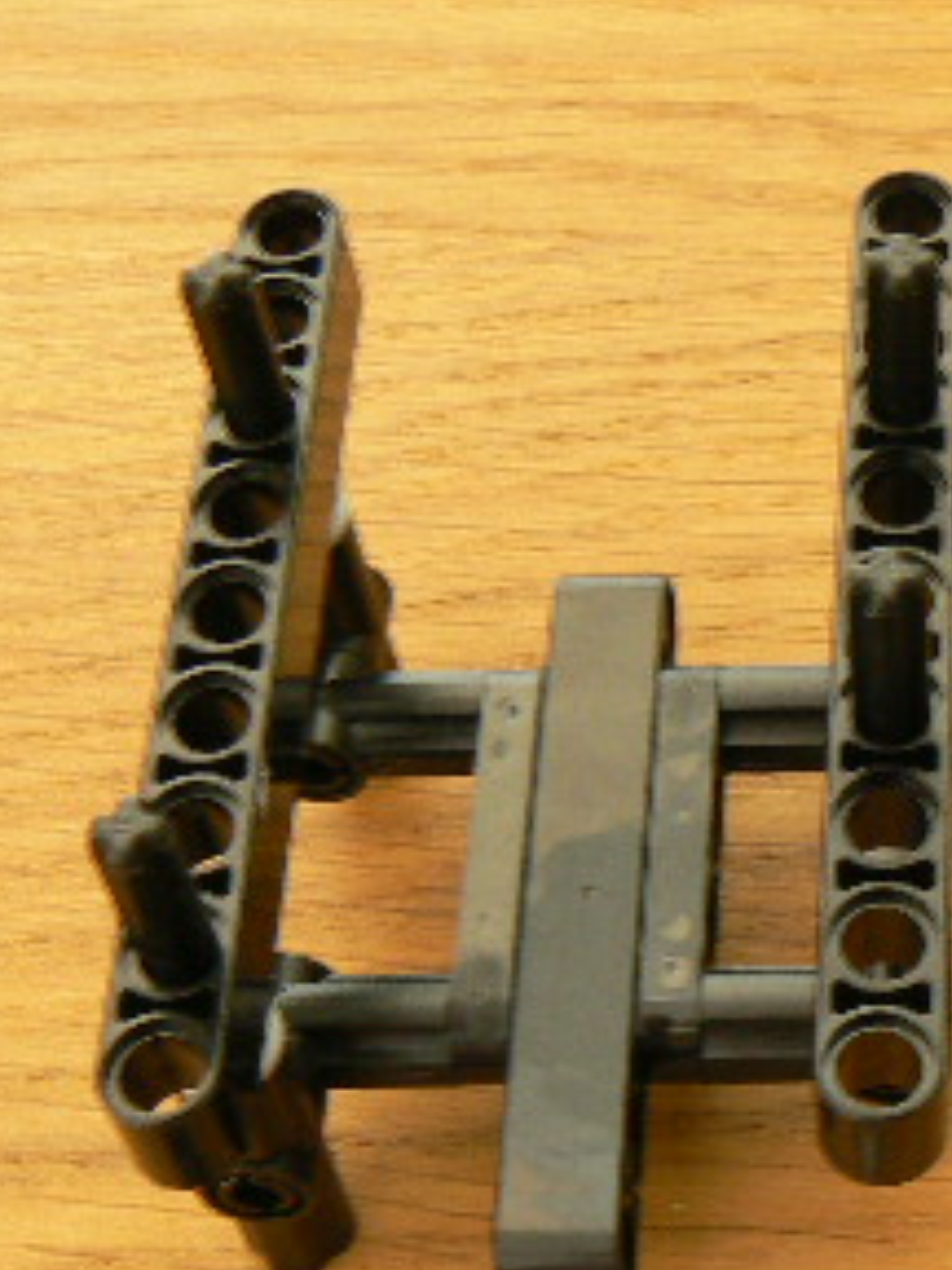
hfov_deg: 17.7
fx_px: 2934
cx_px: 1102
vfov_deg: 24.0
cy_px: 1045
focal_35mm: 80
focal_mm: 6
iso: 100
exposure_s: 2
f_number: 5
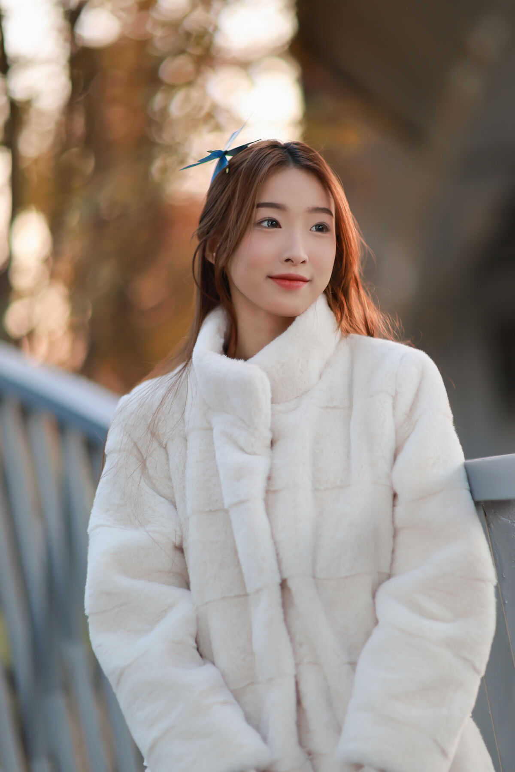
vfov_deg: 24.2
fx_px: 1802
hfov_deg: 16.3
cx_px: 258
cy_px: 386
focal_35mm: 84
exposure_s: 1/100
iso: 100
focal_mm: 85
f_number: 1.2
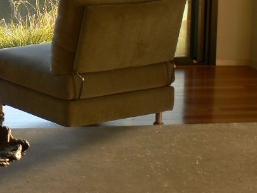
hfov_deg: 15.5
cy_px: -28
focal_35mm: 117
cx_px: -128
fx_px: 869
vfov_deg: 12.4
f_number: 4
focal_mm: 7.8
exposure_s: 1/50
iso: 80
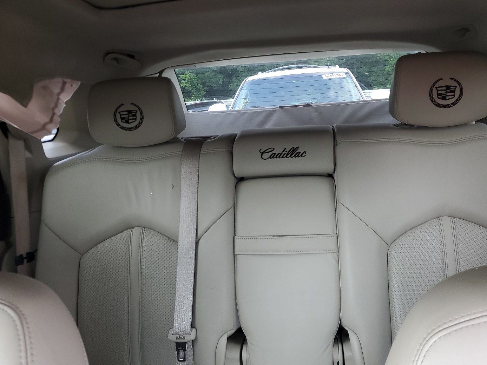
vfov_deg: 46.6
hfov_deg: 59.7
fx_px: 422
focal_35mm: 30
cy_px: 210
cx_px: 278
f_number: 1.5
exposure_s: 1/120
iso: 77
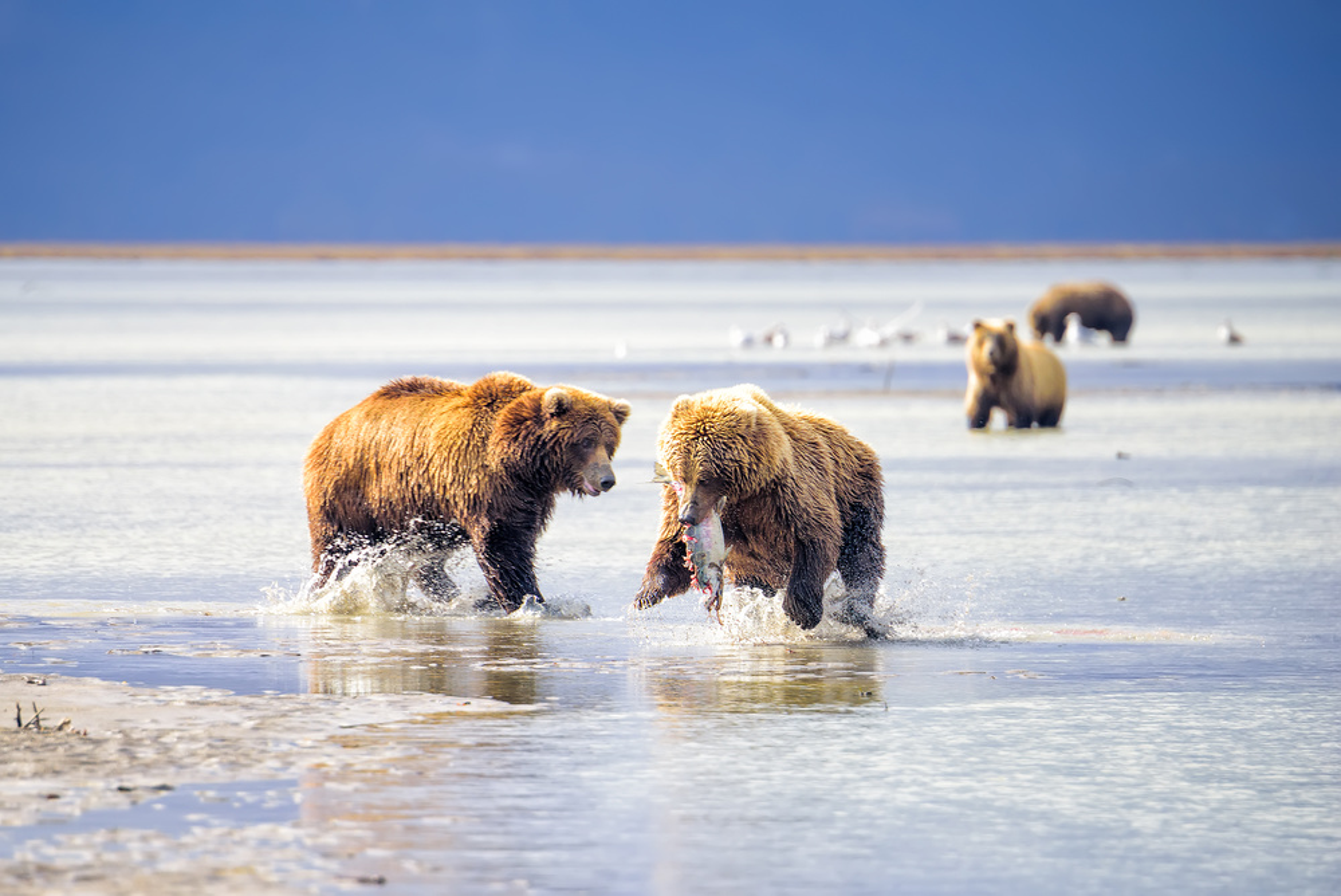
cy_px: 448
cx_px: 670
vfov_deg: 3.4
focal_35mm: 400
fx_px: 14908
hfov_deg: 5.2
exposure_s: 1/800
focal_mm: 400
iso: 400
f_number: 6.3
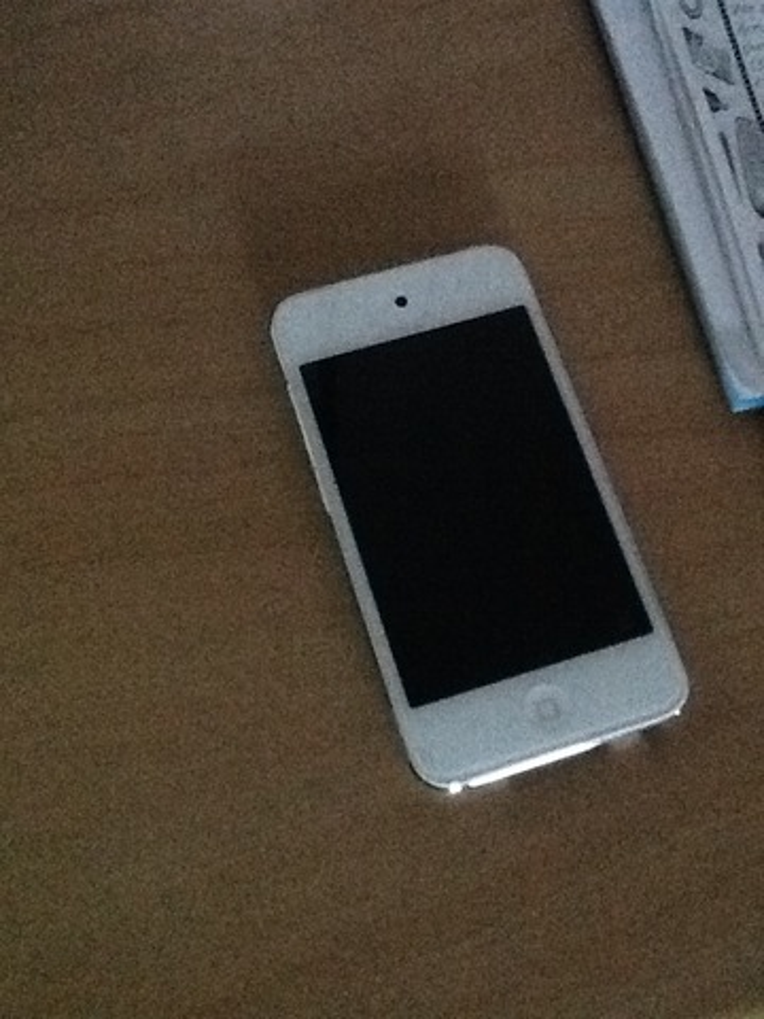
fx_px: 1295
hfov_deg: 32.9
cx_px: 382
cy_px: 510
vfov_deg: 42.9
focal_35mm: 44
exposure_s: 1/15
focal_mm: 2.03
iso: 640
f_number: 2.4
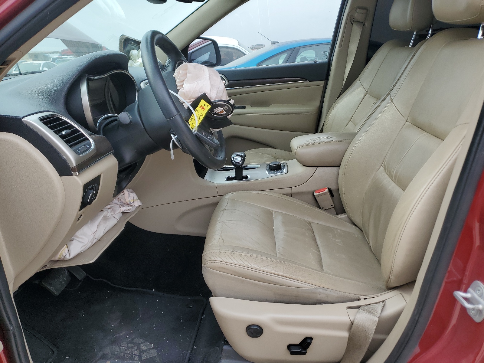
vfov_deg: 53.1
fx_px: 364
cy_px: 182
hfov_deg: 67.3
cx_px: 242
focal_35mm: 26
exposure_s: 1/588
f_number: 1.5
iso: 50
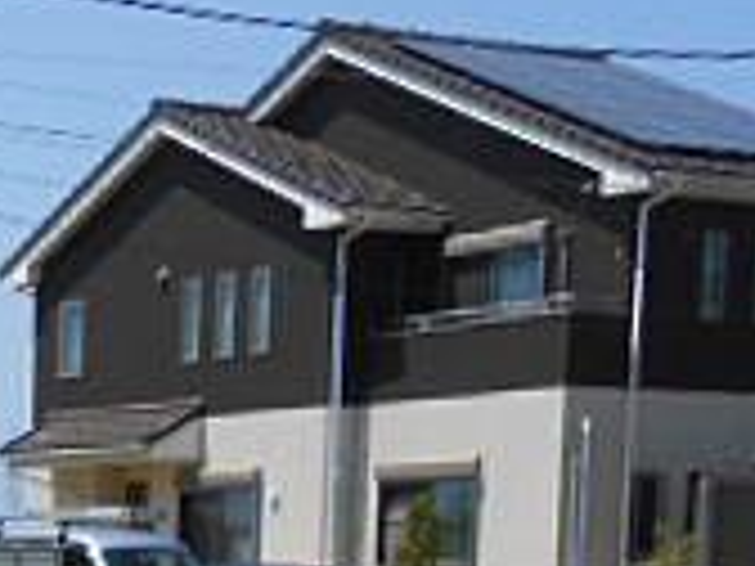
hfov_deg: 17.3
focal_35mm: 99
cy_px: 876
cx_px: -463
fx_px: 2159
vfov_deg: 13.9
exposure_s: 1/1000
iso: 80
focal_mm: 4.6
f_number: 3.5
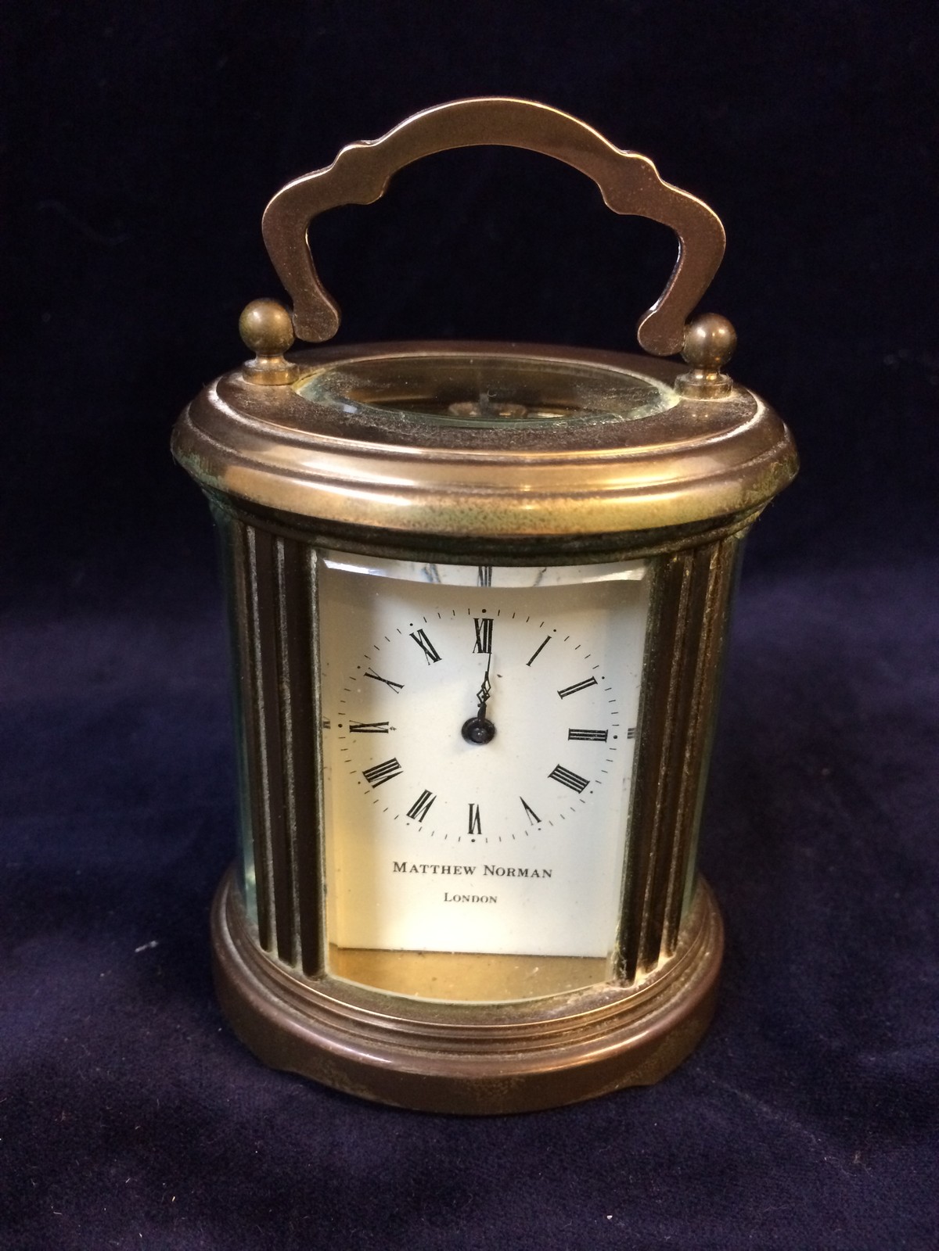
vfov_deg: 60.0
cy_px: 626
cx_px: 470
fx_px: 1085
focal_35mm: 30
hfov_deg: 46.8
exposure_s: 1/30
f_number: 2.2
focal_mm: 4.12
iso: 320
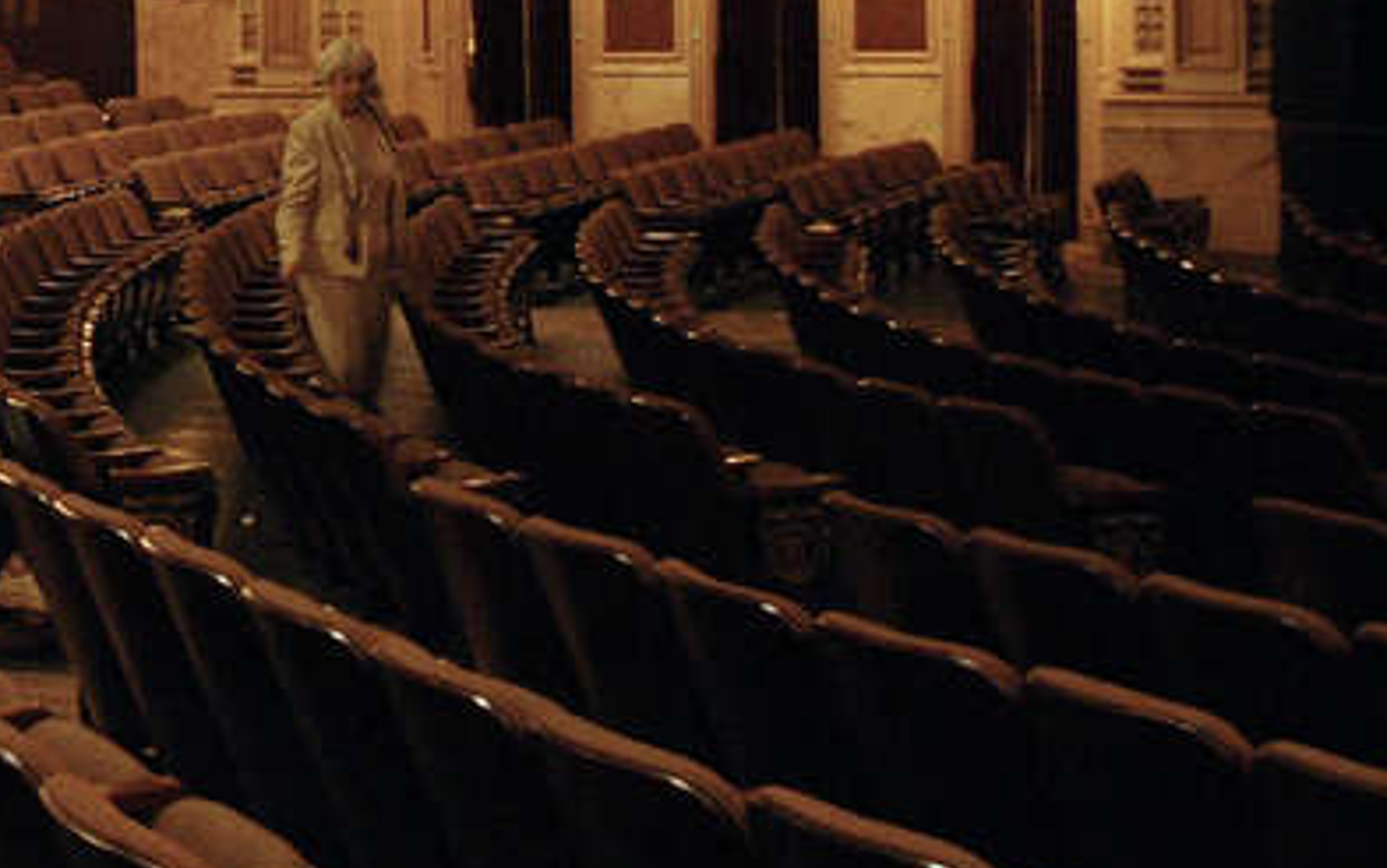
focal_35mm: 82
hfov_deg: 24.1
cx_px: 11
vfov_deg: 15.7
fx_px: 3101
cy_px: 25
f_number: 2.8
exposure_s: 1/4
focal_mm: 6.3
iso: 200
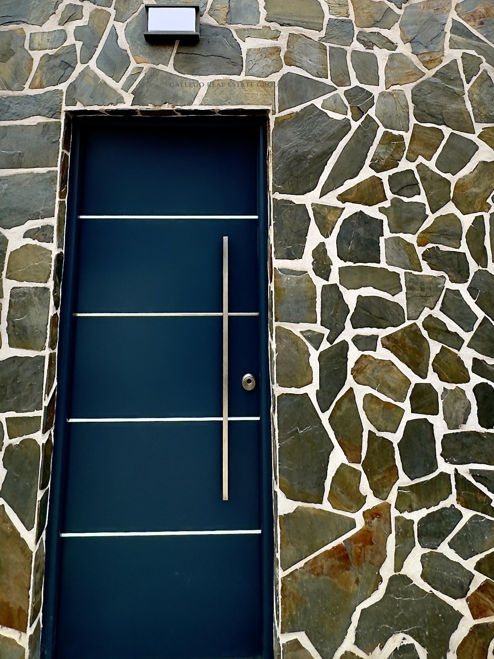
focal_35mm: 28
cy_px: 90
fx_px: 533
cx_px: 226
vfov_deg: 56.4
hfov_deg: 49.7
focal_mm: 2.22
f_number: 2.2
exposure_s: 1/179
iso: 40
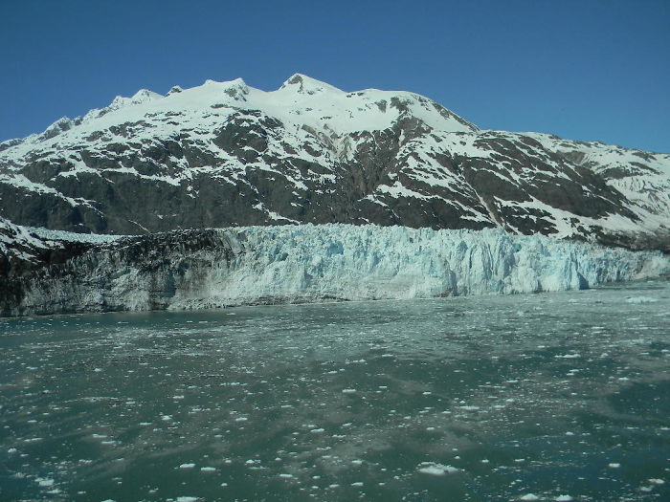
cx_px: 335
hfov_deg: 51.4
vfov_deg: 39.7
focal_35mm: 36
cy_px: 251
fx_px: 697
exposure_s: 1/462
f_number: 3.7
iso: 80
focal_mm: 6.4
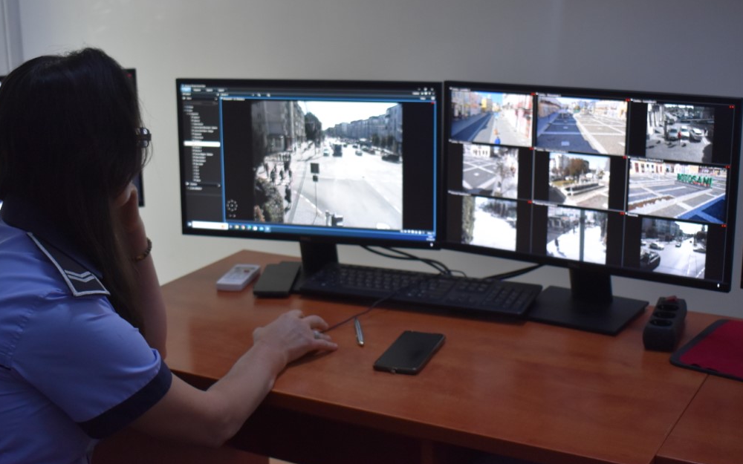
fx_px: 1105
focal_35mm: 55
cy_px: 209
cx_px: 325
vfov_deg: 23.7
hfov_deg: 37.1
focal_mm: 31
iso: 1400
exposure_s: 1/60
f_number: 4.2
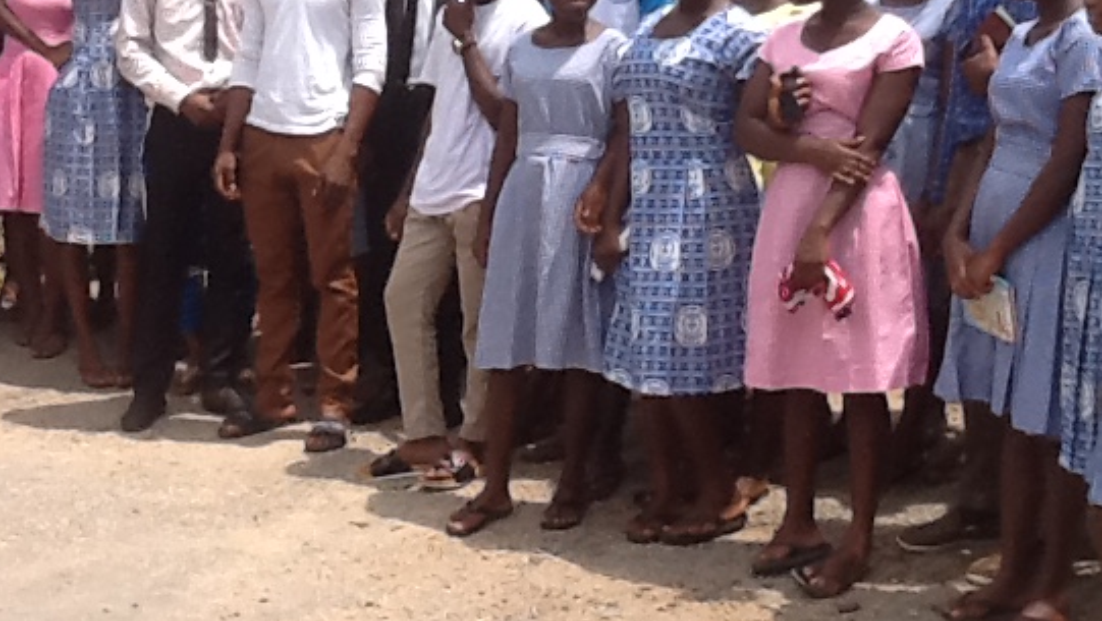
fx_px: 2485
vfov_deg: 14.2
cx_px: 497
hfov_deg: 25.0
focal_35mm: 85
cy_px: 191
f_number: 2.4
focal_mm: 2.03
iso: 40
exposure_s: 1/863
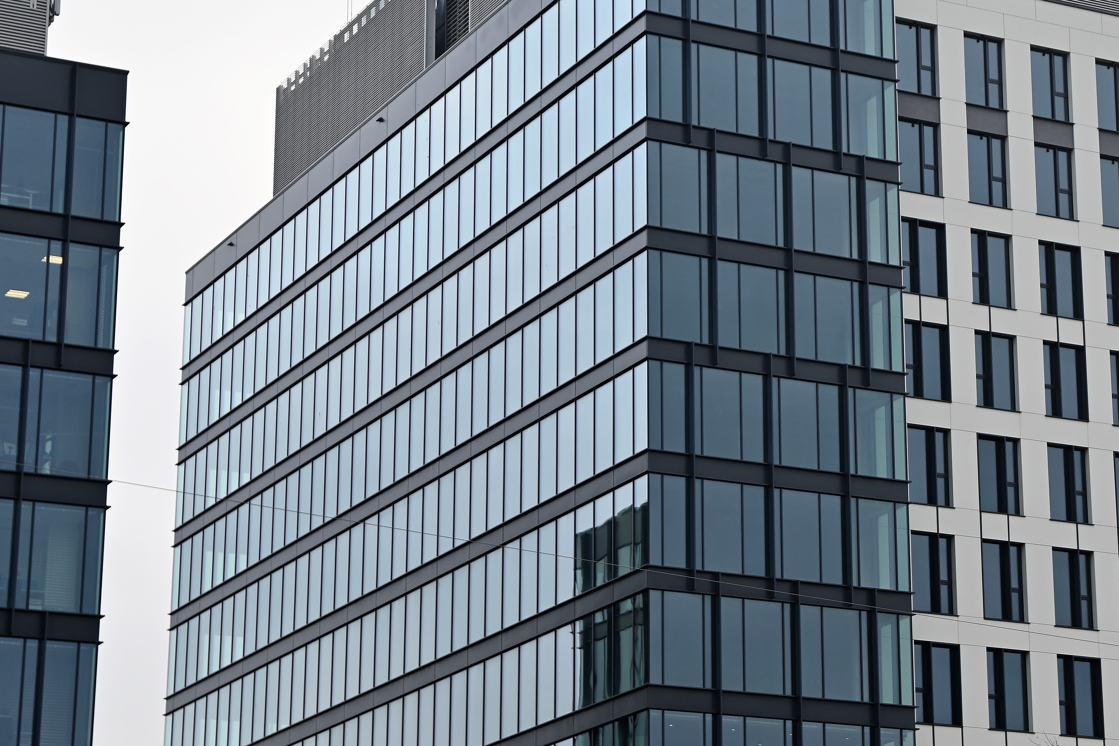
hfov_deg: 20.7
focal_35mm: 98
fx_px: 3046
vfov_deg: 14.0
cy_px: 286
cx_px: 829
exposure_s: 1/160
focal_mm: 40
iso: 100
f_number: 3.5
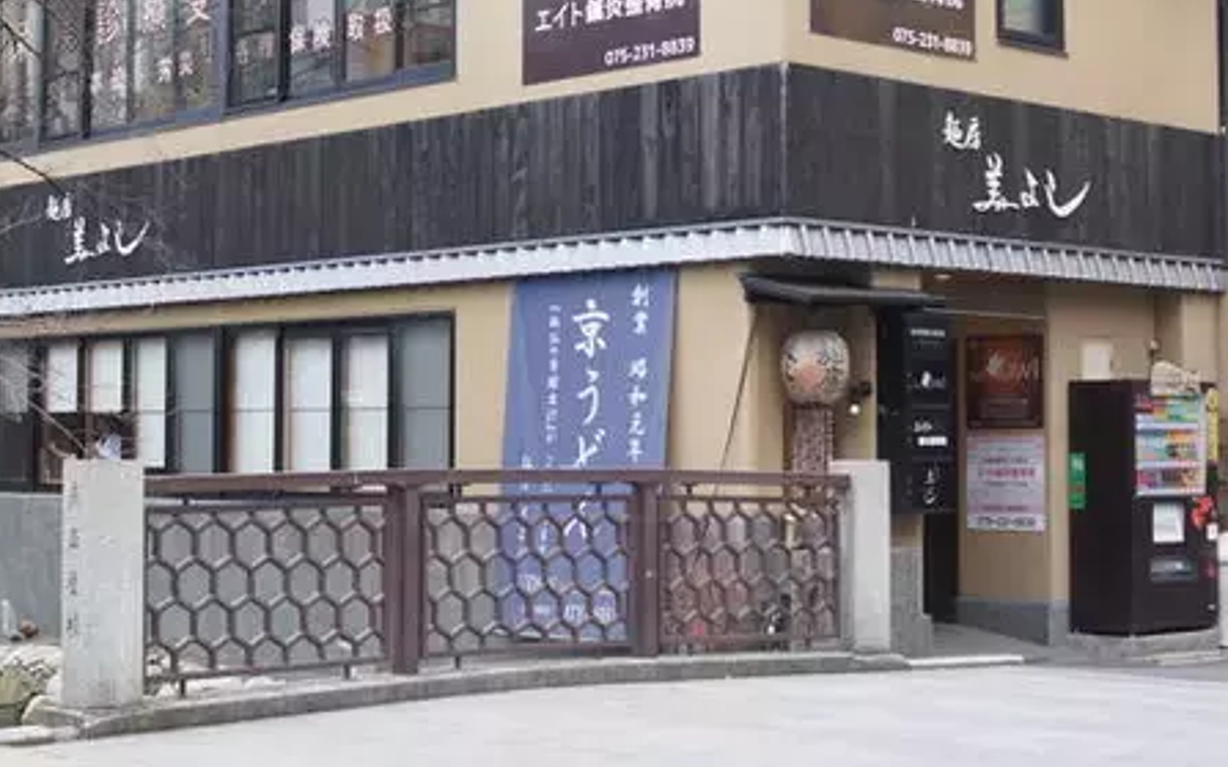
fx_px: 2398
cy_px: 258
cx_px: 451
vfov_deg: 18.1
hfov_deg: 28.6
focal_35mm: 72
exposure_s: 1/160
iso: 100
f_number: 3.5
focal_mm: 35
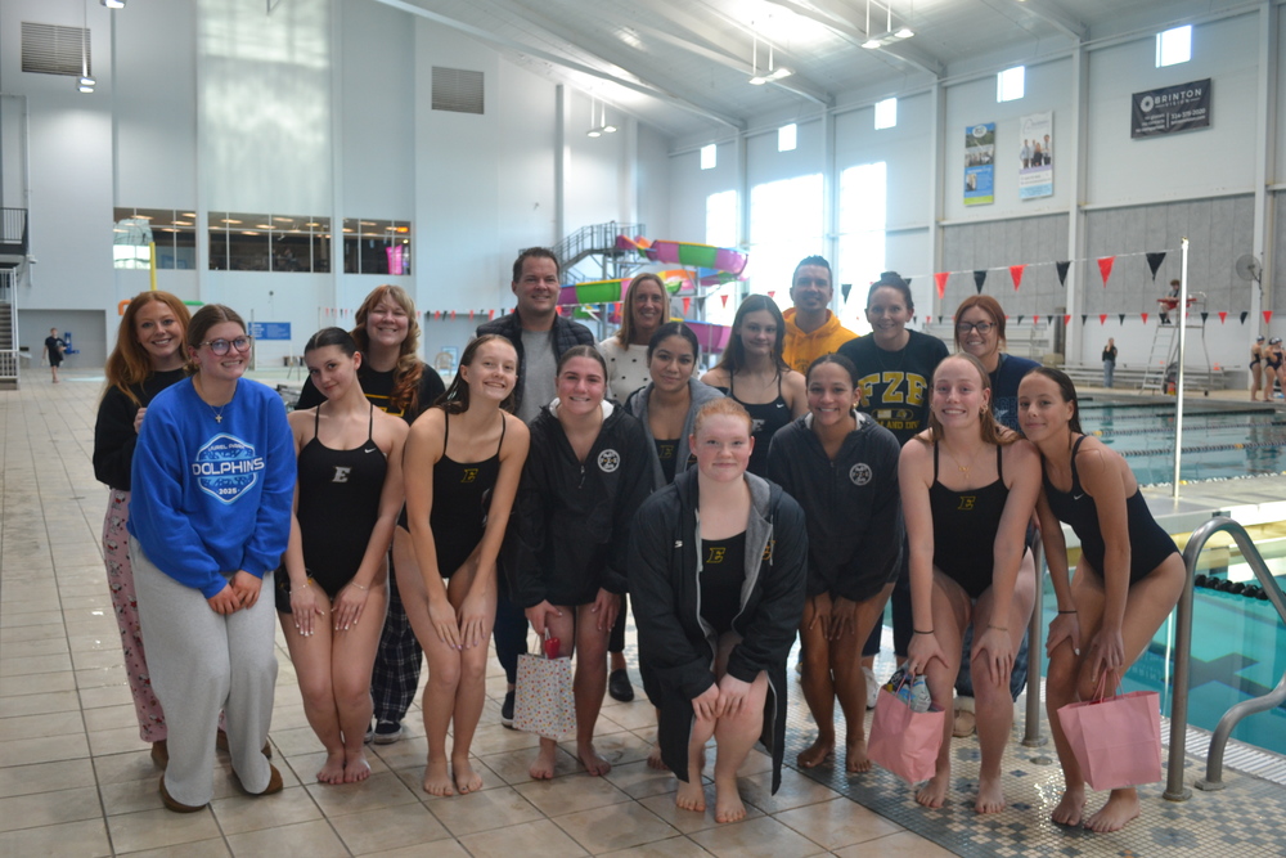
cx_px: 643
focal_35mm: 33
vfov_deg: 40.0
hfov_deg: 57.2
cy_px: 429
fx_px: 1179
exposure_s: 1/40
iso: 400
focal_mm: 22
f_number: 3.8
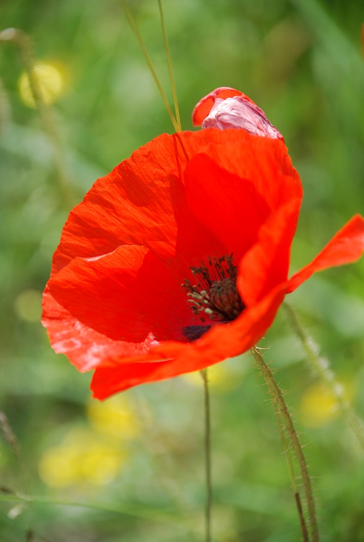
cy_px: 271
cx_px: 182
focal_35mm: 202
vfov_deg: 10.1
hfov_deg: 6.8
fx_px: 3054
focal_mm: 135
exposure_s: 1/250
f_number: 8
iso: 100
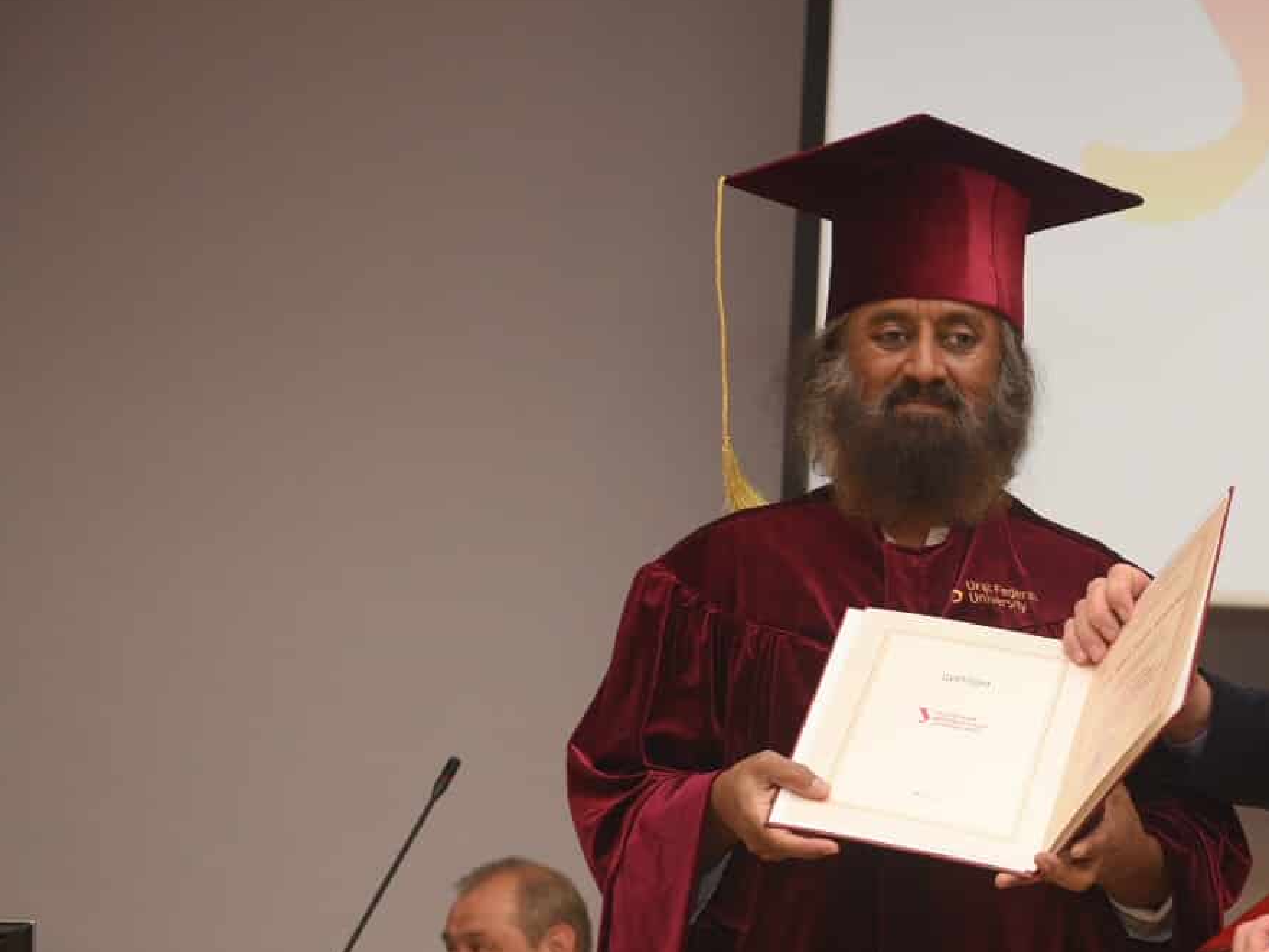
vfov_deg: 16.0
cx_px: 1164
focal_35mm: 92
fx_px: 3373
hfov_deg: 20.8
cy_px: 630
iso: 1000
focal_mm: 52
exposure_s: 1/160
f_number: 3.2
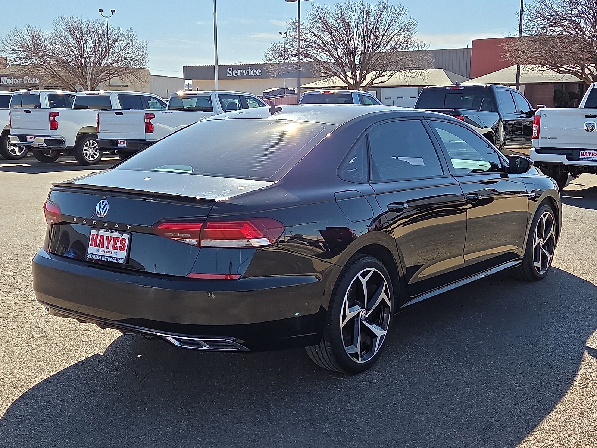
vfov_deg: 32.9
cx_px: 298
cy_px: 224
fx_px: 759
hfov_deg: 42.9
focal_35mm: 44
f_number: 1.8
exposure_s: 1/1667
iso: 25
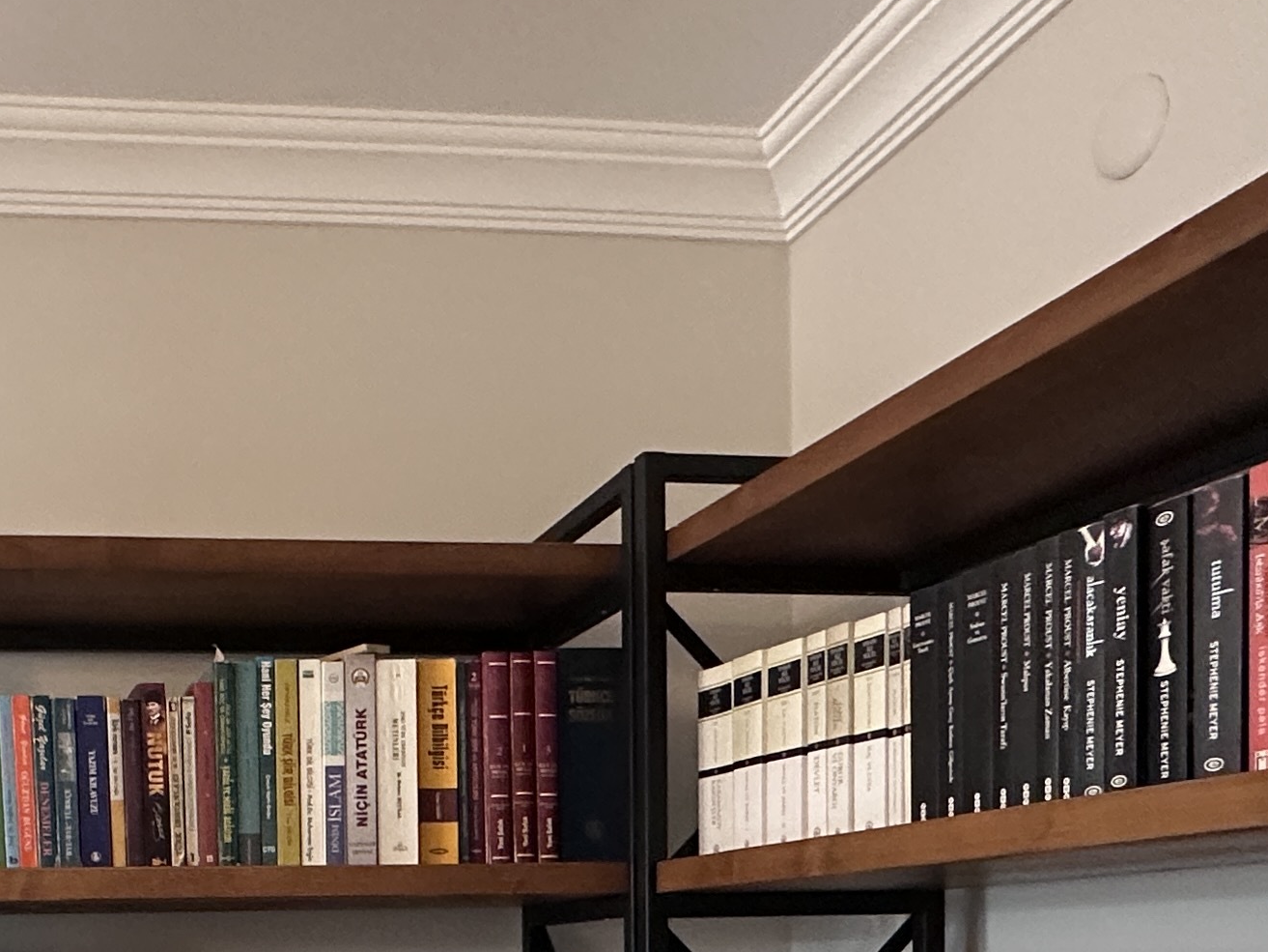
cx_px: 169
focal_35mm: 43
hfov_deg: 41.0
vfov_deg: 30.3
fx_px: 1575
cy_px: 1029
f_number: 2.2
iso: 400
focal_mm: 2.22
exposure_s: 1/50
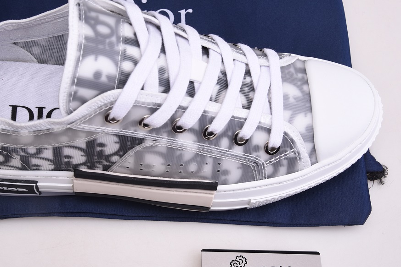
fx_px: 735
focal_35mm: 66
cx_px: 172
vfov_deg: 20.6
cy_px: 125
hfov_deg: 30.5
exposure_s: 1/125
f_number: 11
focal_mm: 48
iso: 100
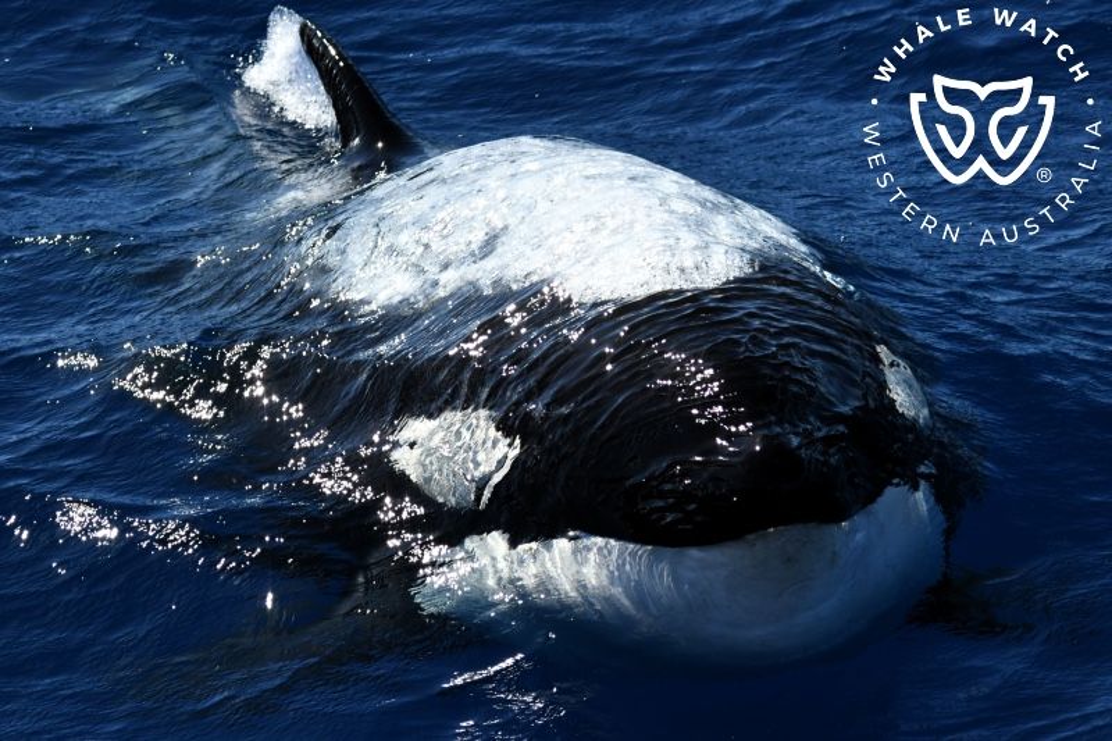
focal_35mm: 240
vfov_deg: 5.7
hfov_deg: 8.6
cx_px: 556
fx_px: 7411
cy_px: 370
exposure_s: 1/8000
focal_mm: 240
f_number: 5.6
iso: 1100
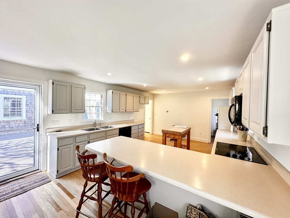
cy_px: 109
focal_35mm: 14
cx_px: 145
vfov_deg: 85.7
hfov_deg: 102.1
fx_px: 117
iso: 100
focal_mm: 2.22
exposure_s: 1/120
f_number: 2.2
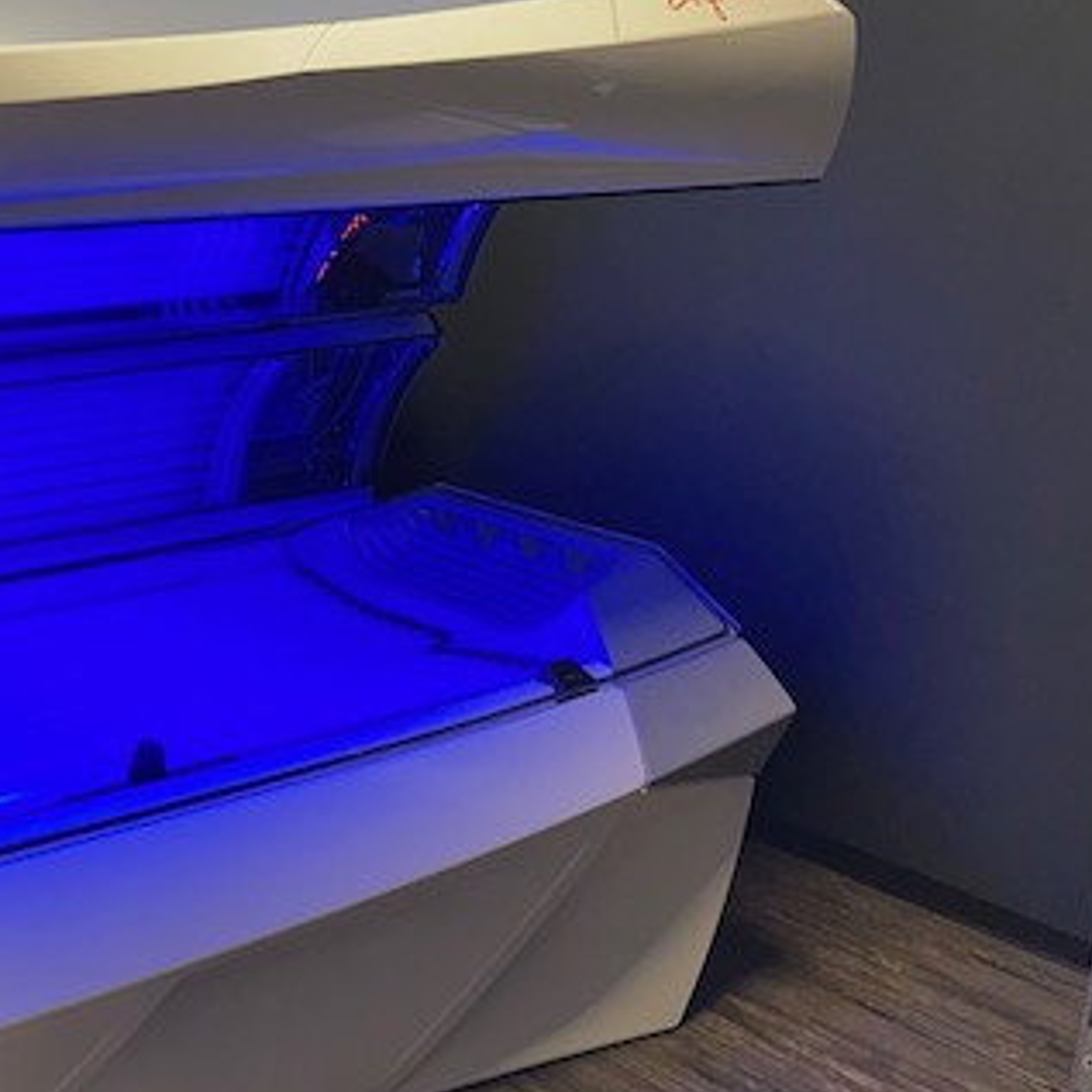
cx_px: 28
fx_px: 1785
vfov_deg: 34.0
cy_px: 596
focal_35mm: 50
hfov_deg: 31.7
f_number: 1.8
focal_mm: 3.99
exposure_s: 1/50
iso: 160
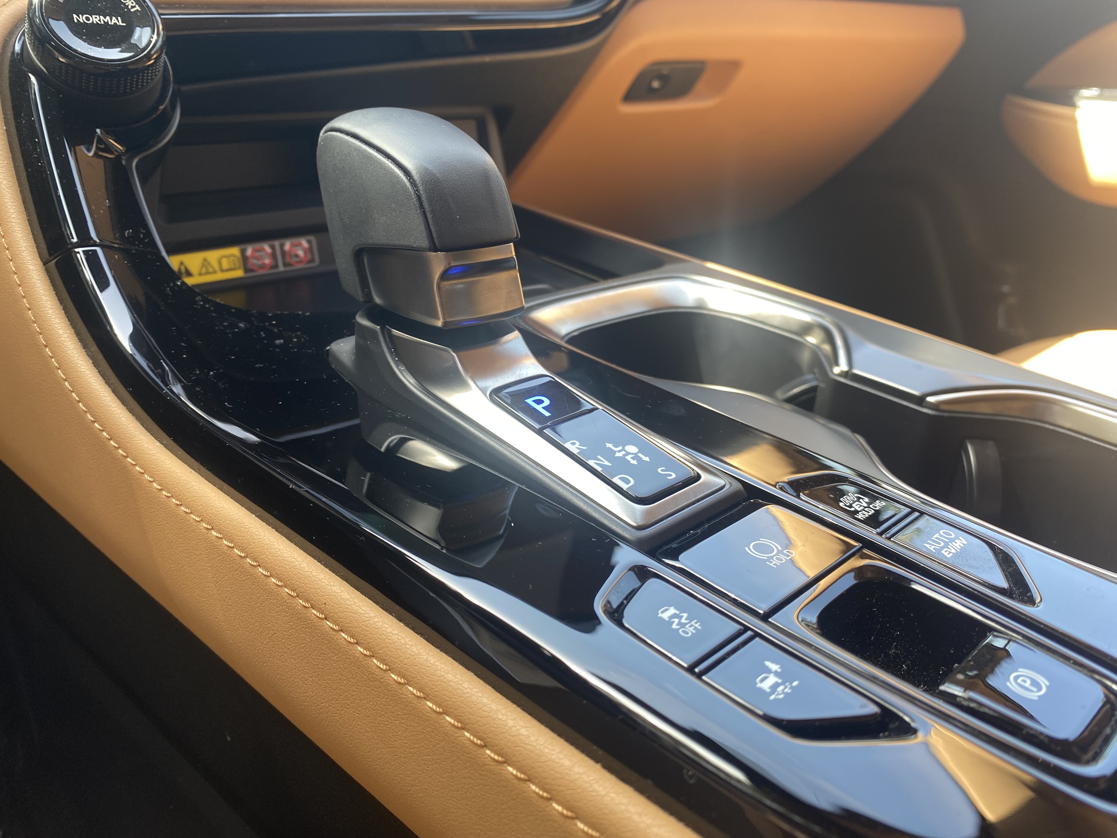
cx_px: 558
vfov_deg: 53.1
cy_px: 419
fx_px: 839
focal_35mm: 26
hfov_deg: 67.3
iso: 64
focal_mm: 4.25
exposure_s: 1/100
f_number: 1.8
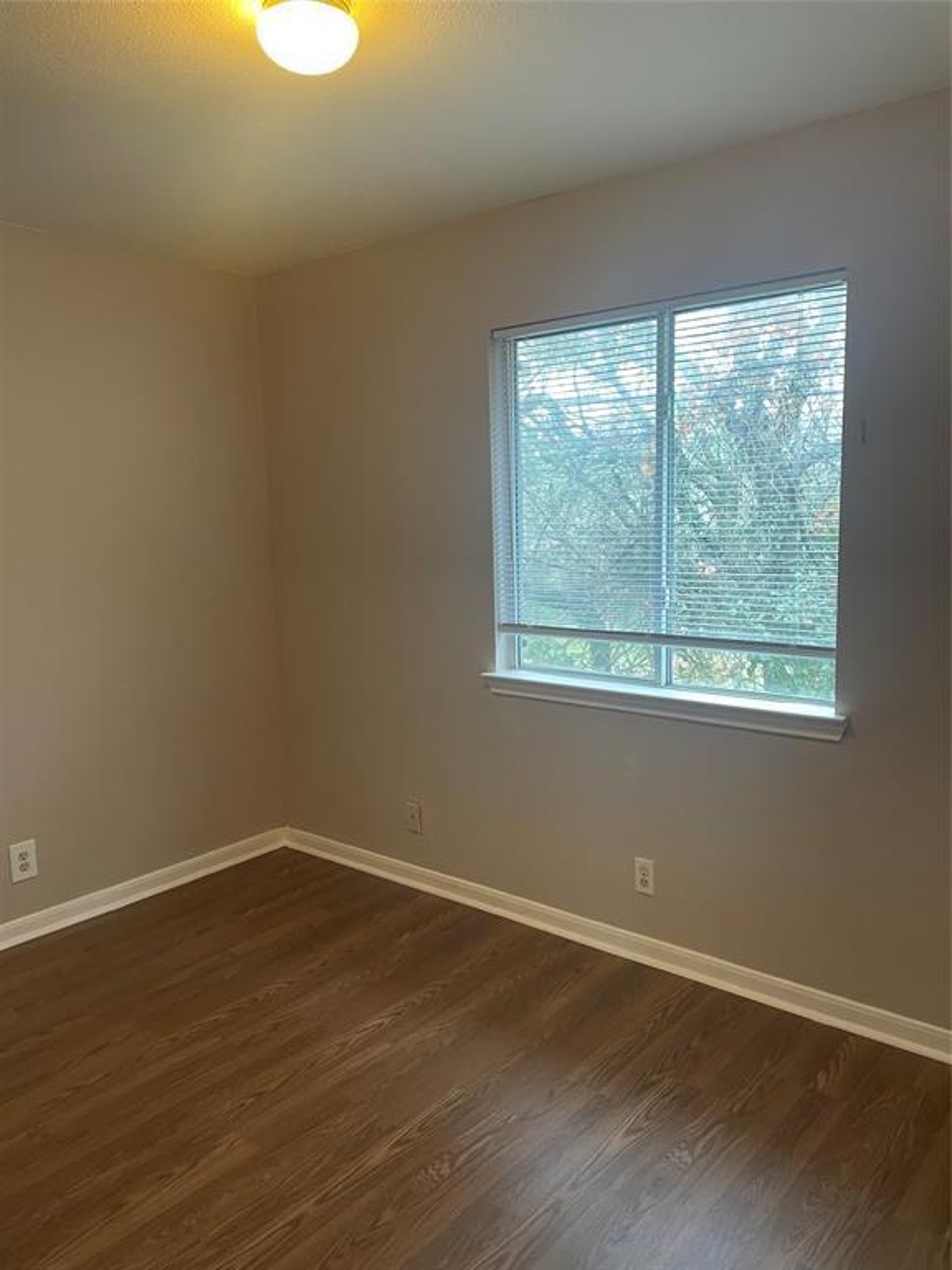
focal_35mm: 26
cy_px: 635
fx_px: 953
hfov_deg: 53.1
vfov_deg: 67.3
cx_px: 476
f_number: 1.6
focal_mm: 4.2
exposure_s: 1/60
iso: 100
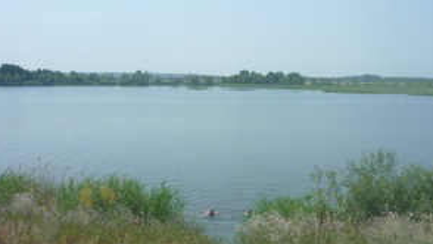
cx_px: 221
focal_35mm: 50
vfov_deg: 23.7
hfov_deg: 41.3
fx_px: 575
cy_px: 190
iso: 100
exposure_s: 1/500
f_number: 5.6
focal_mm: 5.2
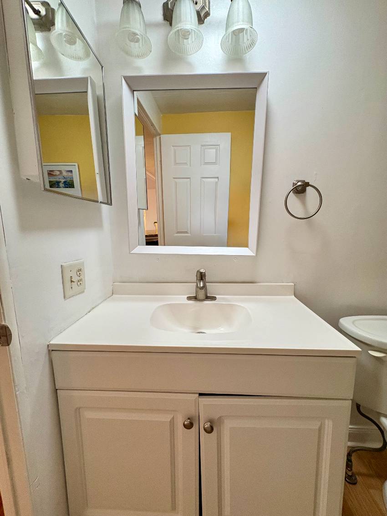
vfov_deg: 102.1
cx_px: 194
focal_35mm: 14
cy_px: 258
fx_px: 209
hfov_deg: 85.7
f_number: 2.2
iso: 320
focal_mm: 2.22
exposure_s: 1/60
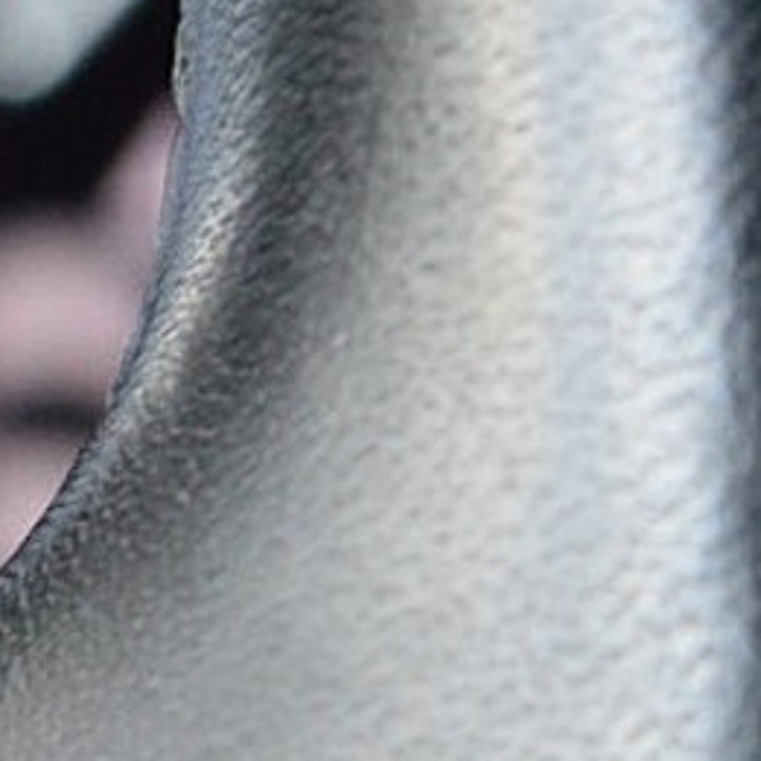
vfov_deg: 3.4
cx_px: -1712
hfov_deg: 3.3
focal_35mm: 515
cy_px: 1612
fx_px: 12812
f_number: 8
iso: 720
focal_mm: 55
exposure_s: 1/60
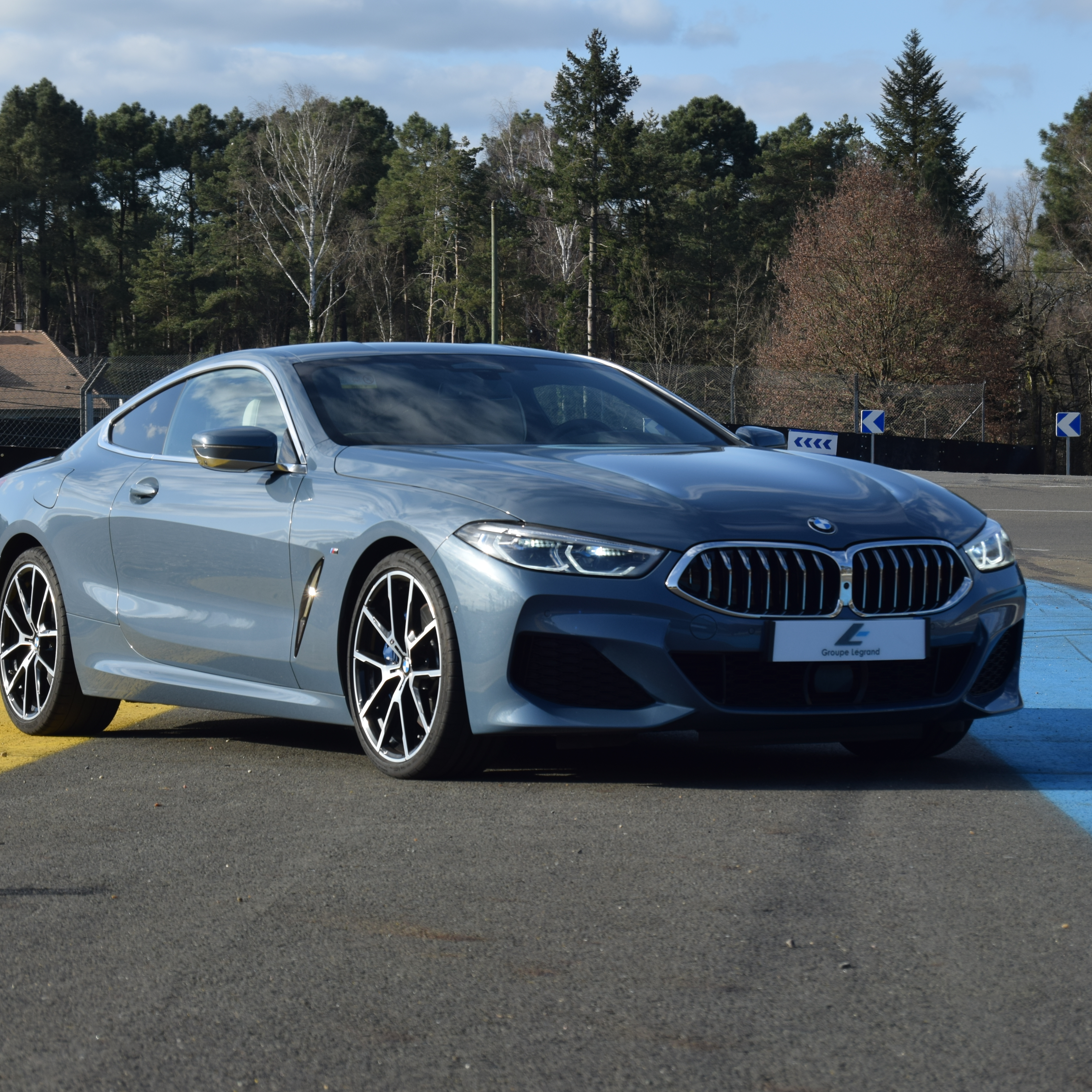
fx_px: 3770
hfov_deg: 16.5
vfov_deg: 16.5
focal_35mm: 106
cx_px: 505
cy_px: 548
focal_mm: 55
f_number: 5.6
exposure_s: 1/400
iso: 100
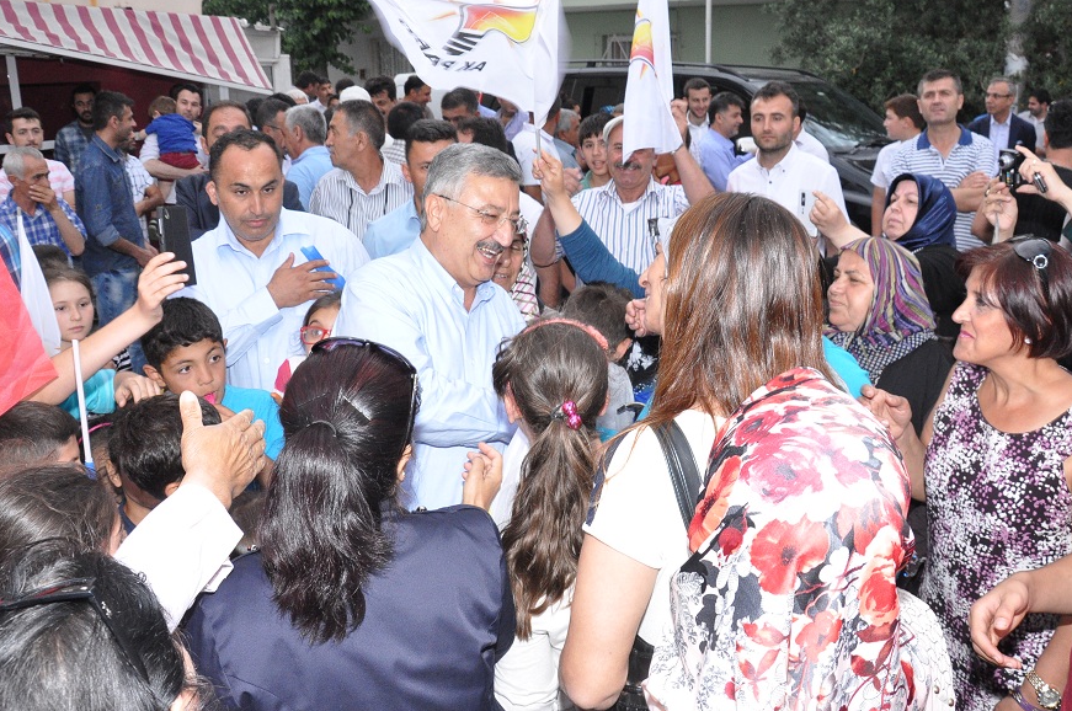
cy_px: 332
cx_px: 551
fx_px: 922
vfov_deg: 42.2
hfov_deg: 60.3
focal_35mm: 31
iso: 2000
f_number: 7.1
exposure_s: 1/80
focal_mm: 18
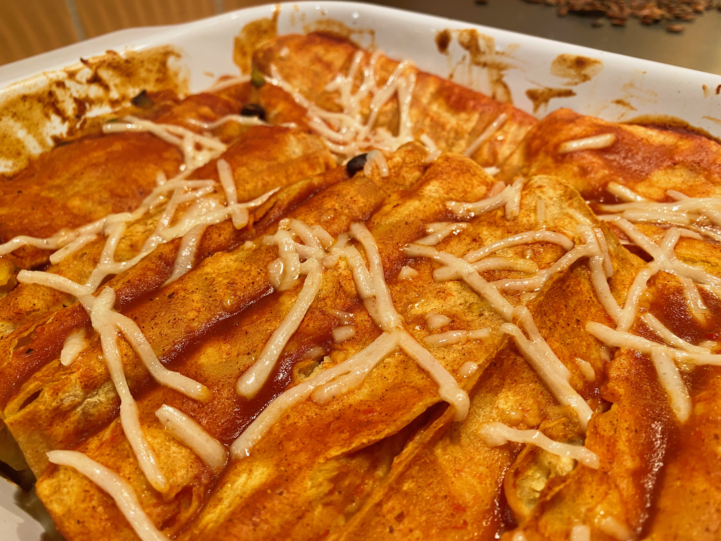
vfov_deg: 53.1
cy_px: 270
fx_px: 542
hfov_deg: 67.3
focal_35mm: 26
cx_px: 360
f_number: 1.8
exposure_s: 1/60
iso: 80
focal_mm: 4.25
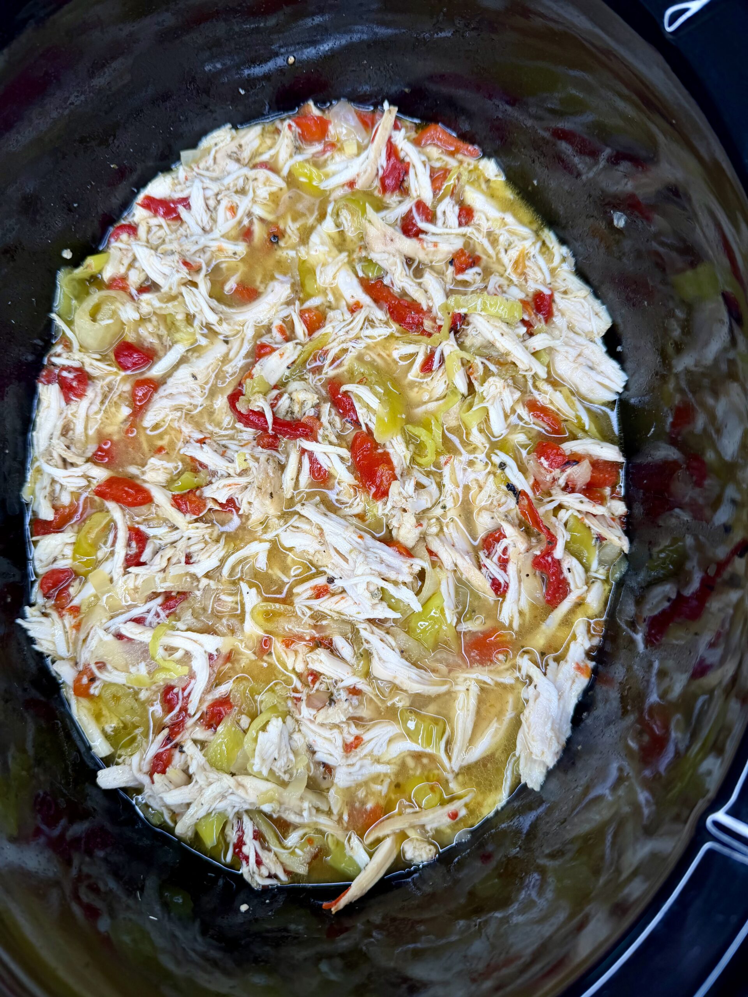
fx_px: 691
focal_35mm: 24
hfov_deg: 56.8
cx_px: 374
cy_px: 498
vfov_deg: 71.6
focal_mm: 6.76
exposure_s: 1/643
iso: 80
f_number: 1.78
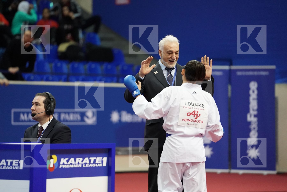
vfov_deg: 6.9
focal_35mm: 200
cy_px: 96
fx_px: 1594
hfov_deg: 10.3
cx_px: 144
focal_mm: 200
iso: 6400
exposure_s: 1/1000
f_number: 2.8
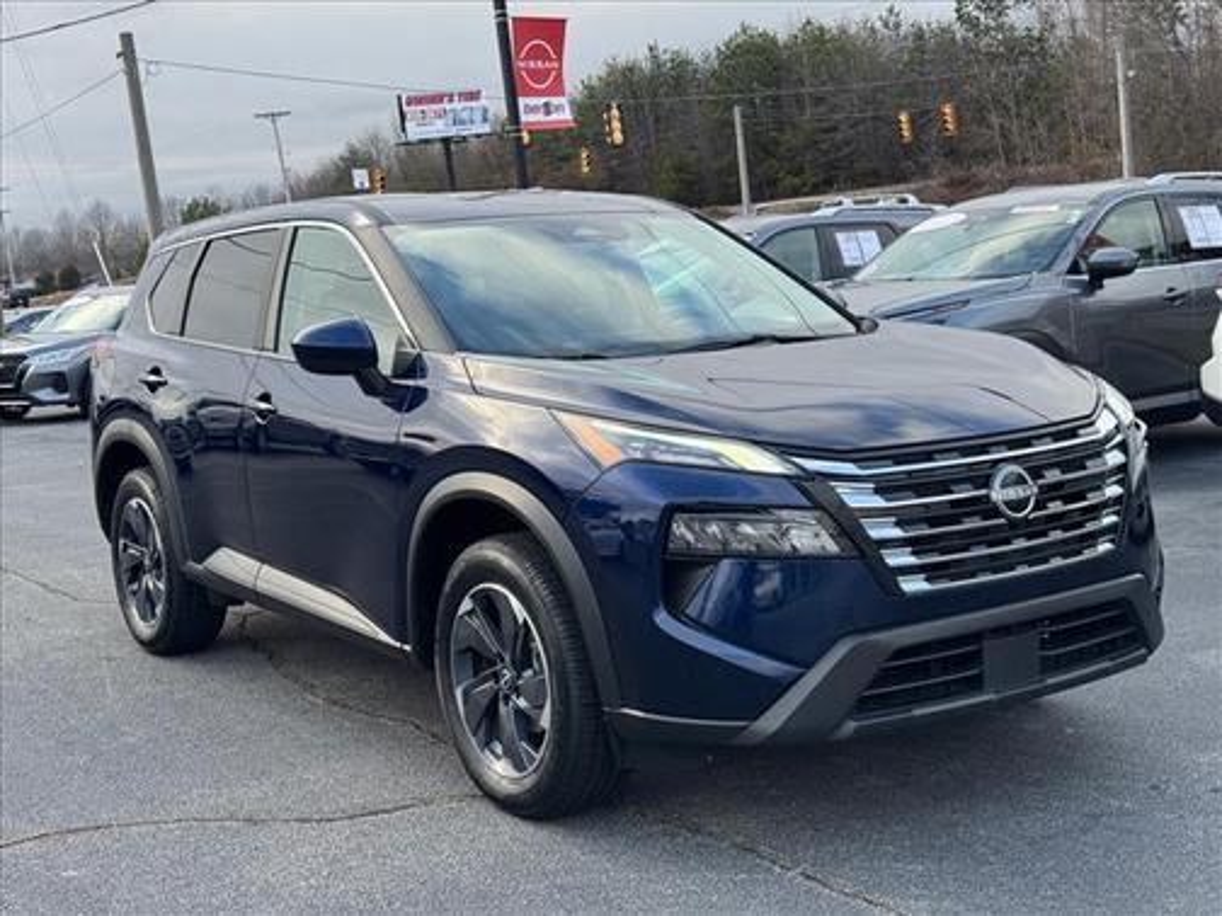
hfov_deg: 39.7
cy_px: 458
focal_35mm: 48
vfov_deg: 30.3
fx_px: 1694
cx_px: 611
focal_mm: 6.76
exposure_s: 1/627
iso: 64
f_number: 1.78
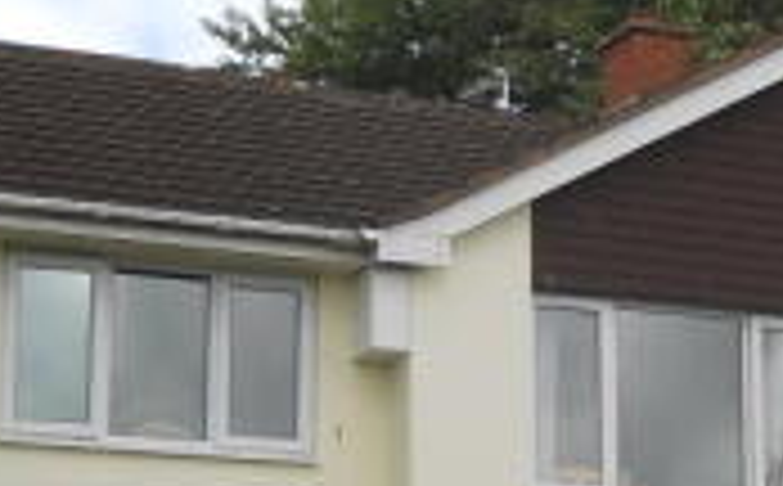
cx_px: 952
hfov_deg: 13.9
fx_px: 3110
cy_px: 610
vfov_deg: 8.8
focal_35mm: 146
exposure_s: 1/200
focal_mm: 6.72
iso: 80
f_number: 5.5
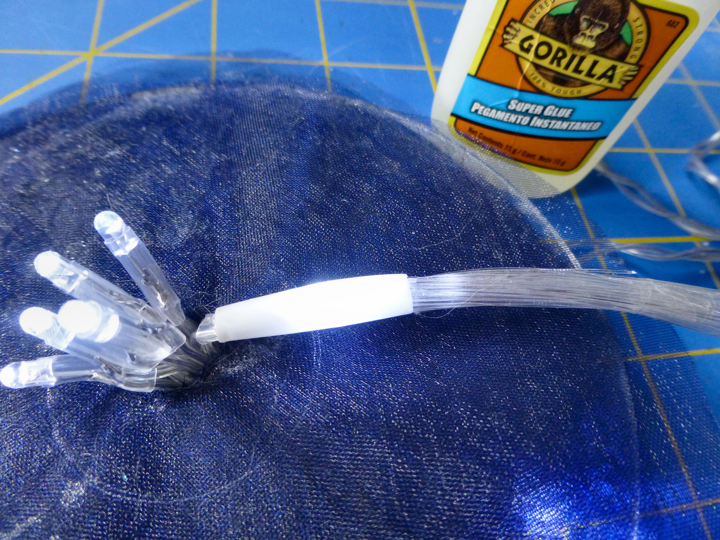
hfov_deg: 71.6
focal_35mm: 24
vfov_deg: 56.8
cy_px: 270
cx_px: 360
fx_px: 499
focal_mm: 4.3
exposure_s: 1/50
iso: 400
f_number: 3.3
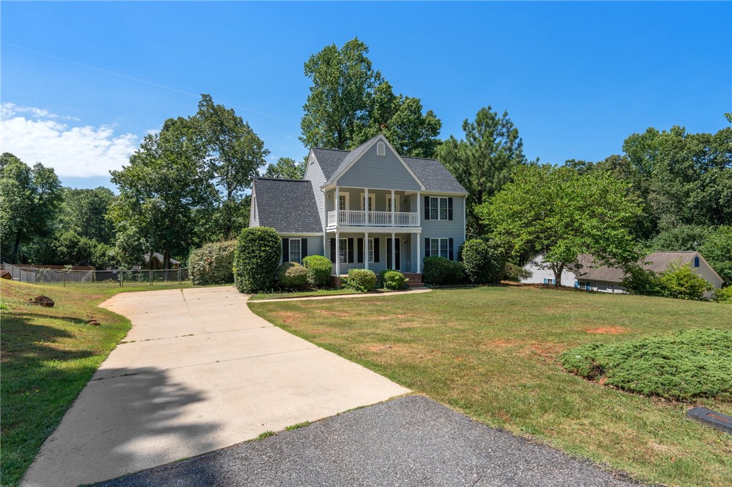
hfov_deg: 85.4
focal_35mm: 20
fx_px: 396
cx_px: 366
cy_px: 244
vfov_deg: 63.2
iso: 250
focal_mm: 19.5
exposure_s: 1/500
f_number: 9
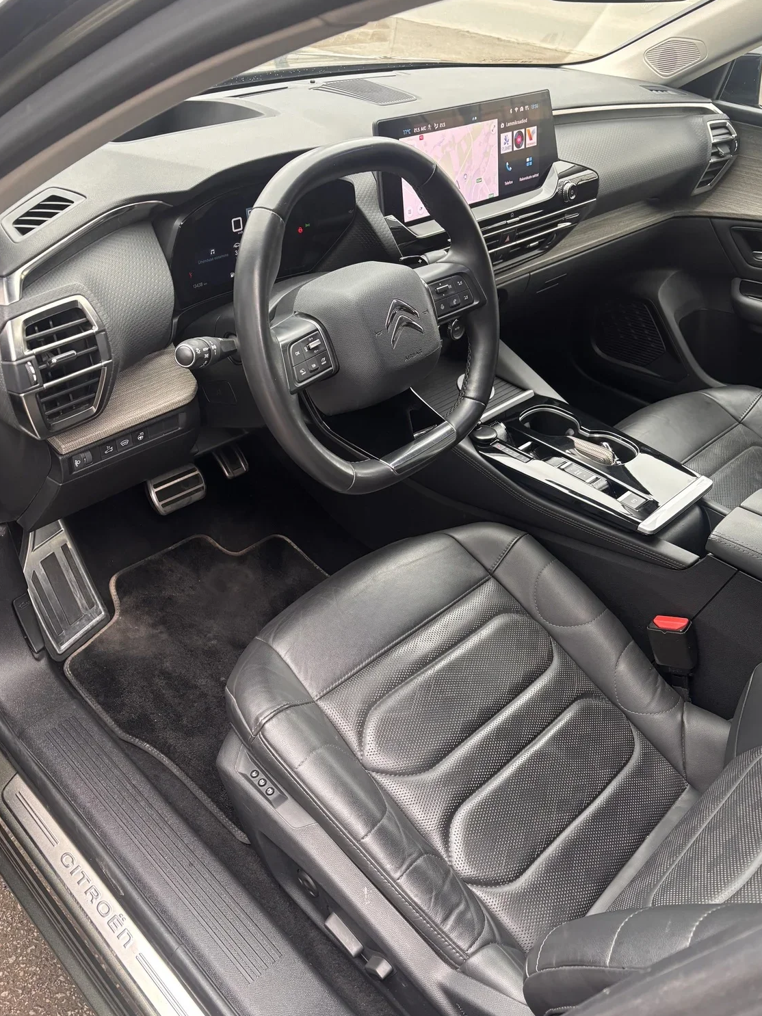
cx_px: 365
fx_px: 822
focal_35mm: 28
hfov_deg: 49.7
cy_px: 516
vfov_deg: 63.4
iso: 125
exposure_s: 1/121
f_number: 1.6
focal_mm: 5.96
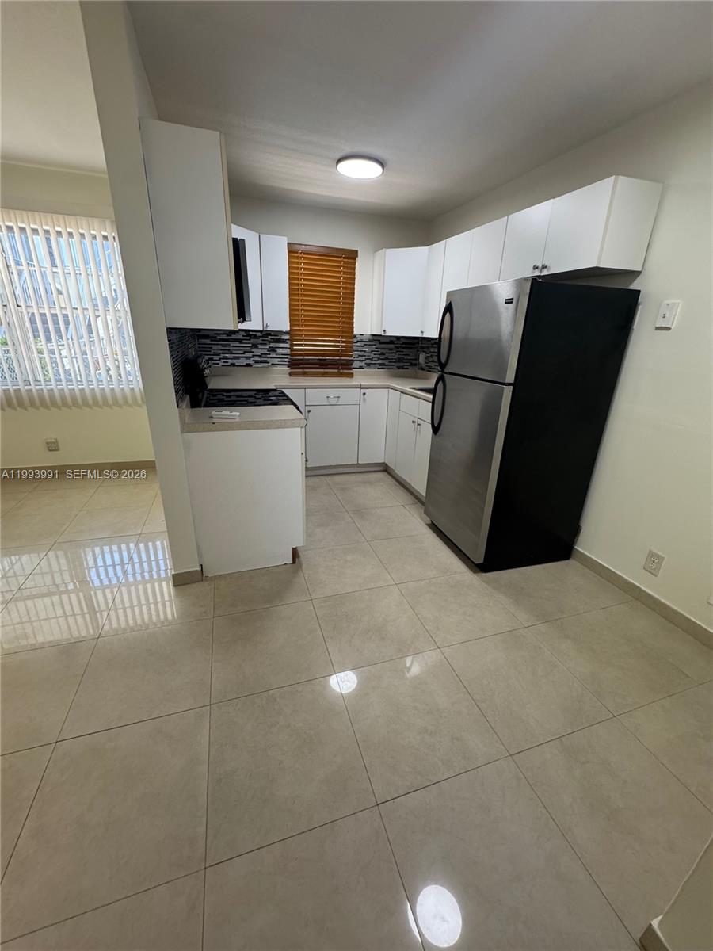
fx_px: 384
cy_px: 476
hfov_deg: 85.7
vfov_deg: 102.1
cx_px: 356
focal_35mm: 14
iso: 250
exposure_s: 1/120
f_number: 2.2
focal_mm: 2.22
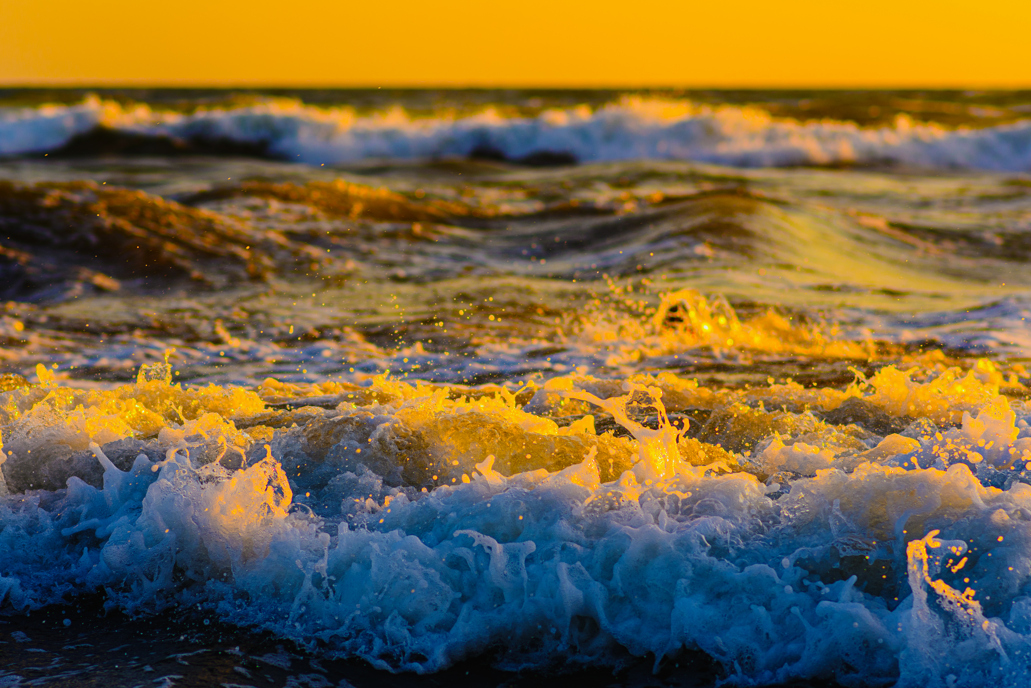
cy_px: 344
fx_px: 3637
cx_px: 516
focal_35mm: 127
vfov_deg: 10.8
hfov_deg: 16.1
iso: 50
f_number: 2.8
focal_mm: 85
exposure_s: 1/800
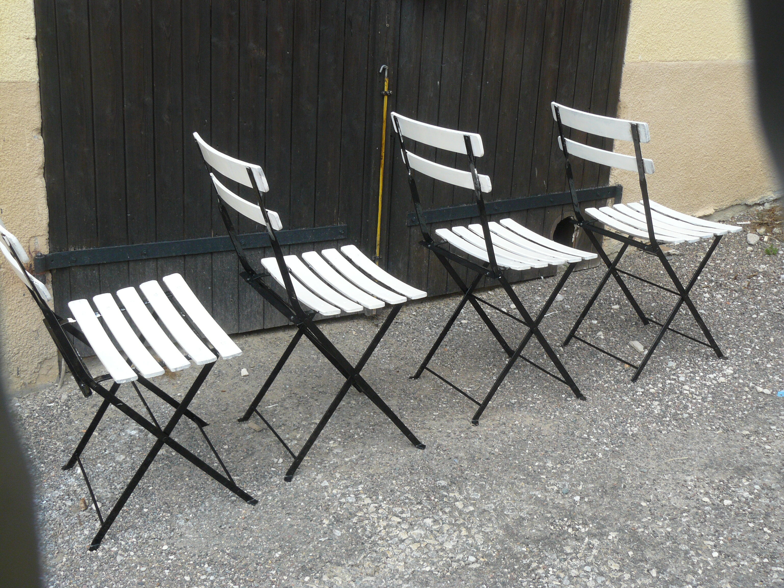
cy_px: 294
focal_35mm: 46
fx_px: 1042
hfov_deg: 41.2
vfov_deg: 31.5
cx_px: 392
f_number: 5
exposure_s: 1/200
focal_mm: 7.6
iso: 100
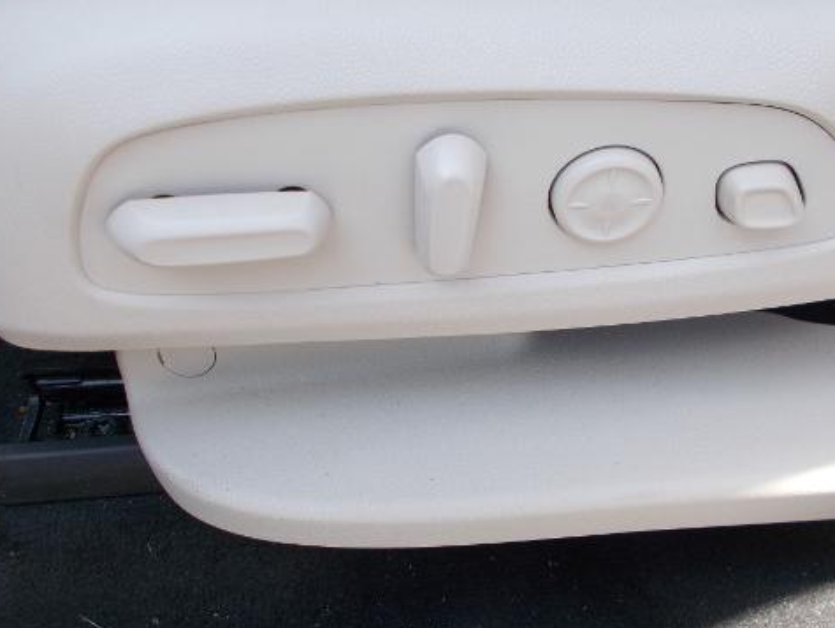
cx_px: 455
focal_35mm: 35
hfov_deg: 52.5
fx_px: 845
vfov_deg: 40.6
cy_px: 267
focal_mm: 4.6
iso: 80
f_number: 3.2
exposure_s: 1/160
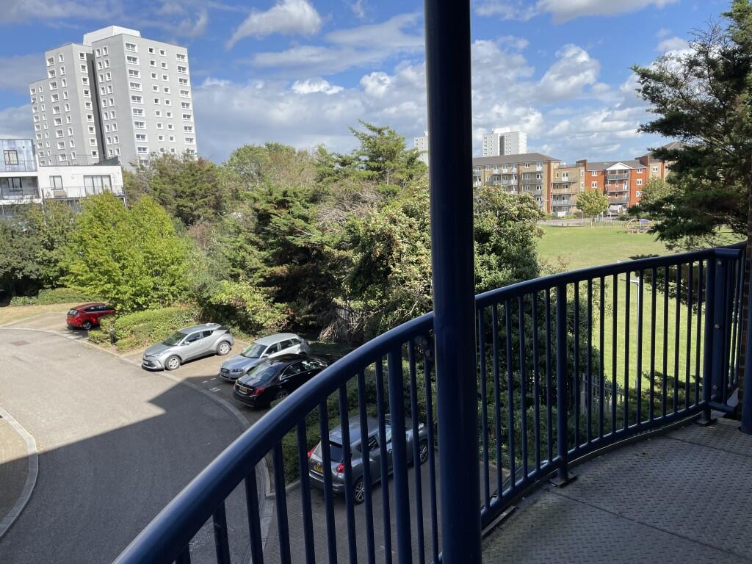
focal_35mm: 26
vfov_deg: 53.1
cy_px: 282
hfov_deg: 67.3
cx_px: 376
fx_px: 565
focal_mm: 4.2
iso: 32
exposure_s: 1/2212
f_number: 1.6
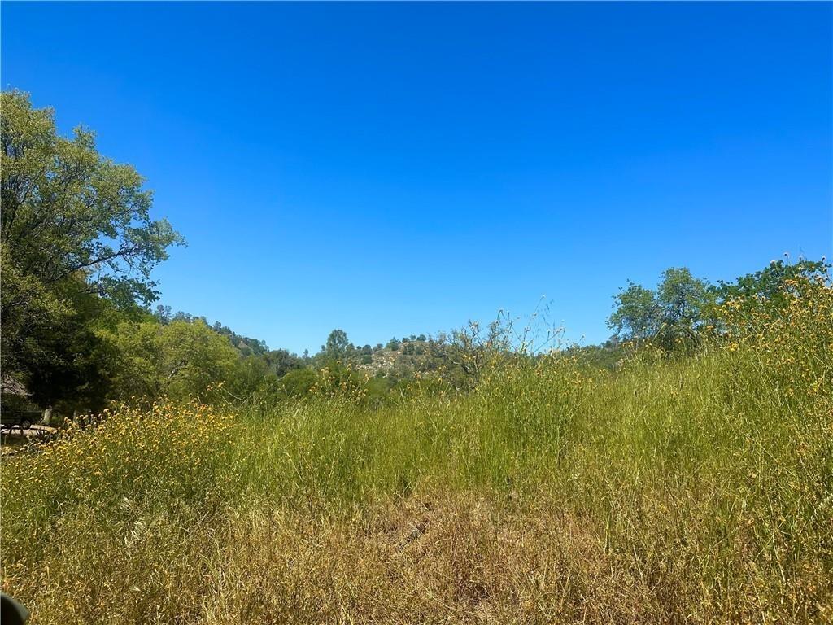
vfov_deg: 56.8
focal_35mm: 24
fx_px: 578
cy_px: 312
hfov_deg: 71.6
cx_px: 416
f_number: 1.78
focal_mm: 6.86
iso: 80
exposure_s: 1/4184
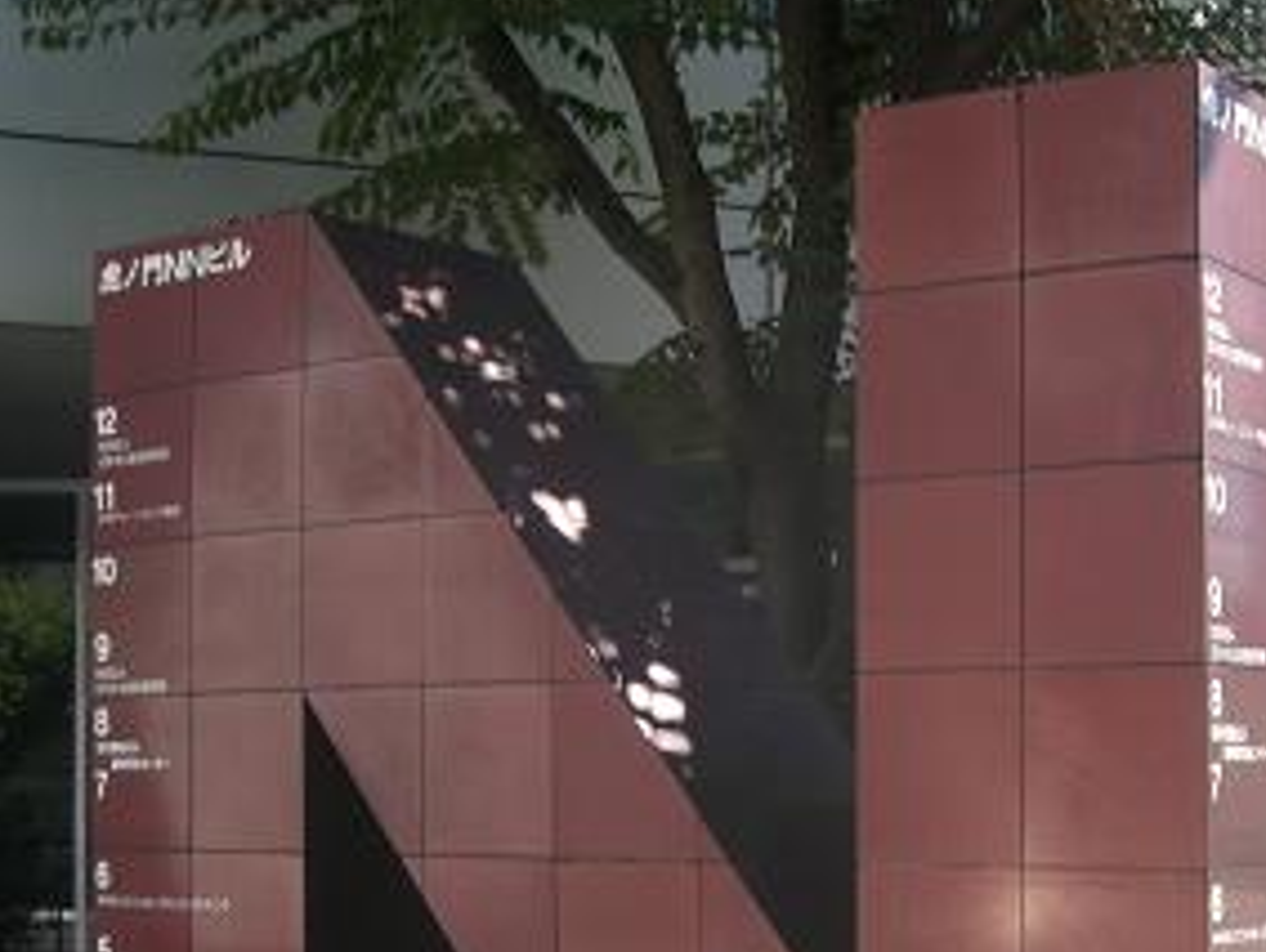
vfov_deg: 21.4
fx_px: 2490
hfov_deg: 28.2
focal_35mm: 68
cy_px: 744
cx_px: 910
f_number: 2.7
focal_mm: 6.2
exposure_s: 1/160
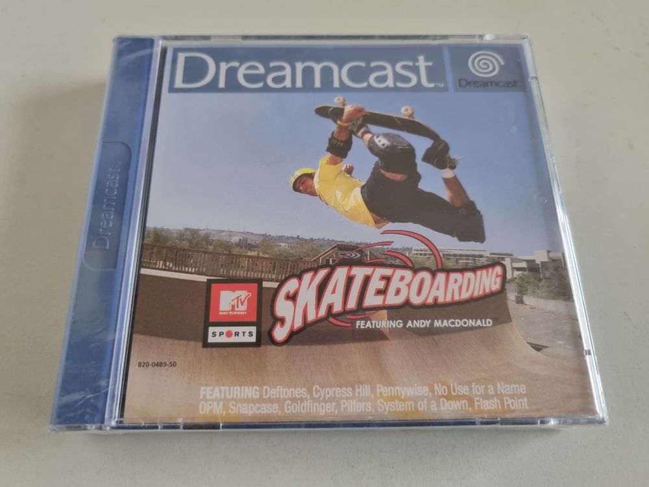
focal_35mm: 26
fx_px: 487
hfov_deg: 67.3
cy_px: 244
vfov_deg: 53.1
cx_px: 324
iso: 320
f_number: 1.8
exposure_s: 1/50
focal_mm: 5.4
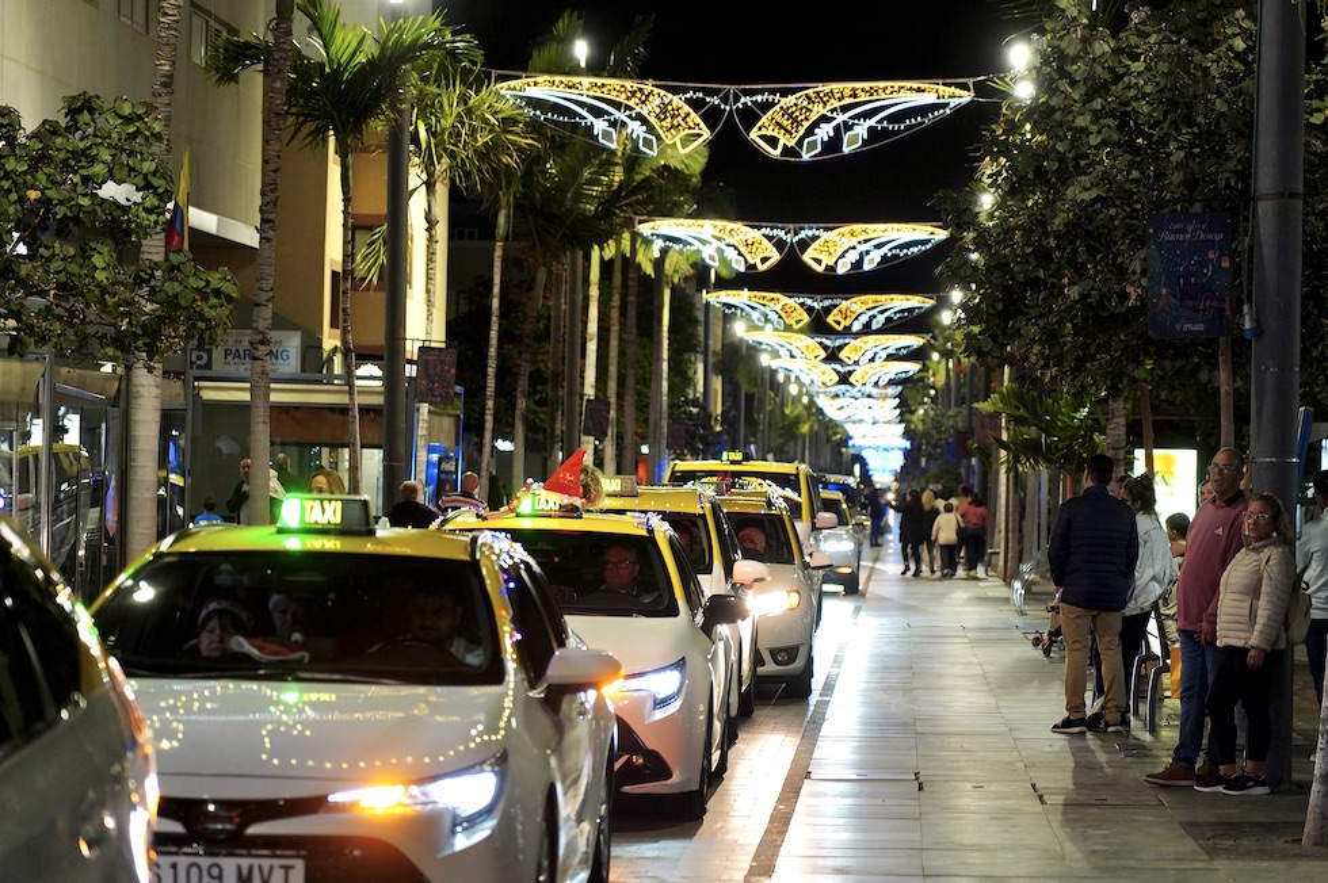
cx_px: 664
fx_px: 3871
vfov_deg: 13.0
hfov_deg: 19.5
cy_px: 442
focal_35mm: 105
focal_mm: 105
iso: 2500
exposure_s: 1/200
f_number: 4
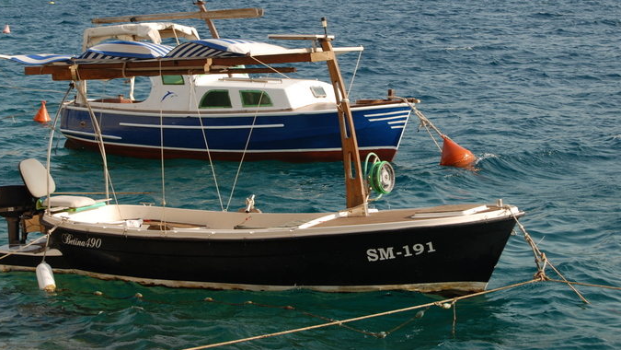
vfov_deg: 11.8
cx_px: 297
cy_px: 107
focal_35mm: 103
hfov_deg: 20.8
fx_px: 1690
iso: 100
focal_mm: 55
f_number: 7.1
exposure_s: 1/200
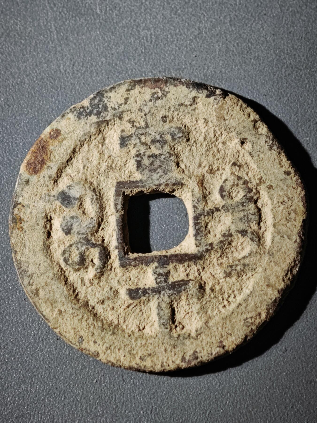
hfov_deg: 13.5
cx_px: 158
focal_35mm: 110
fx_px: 1343
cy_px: 212
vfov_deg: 17.9
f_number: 2
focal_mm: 9
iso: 250
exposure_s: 1/100
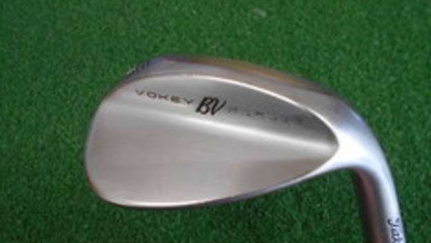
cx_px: 215
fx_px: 332
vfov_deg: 40.1
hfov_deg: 66.1
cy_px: 140
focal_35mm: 29
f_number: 3.2
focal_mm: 4.6
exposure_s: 1/30
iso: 125
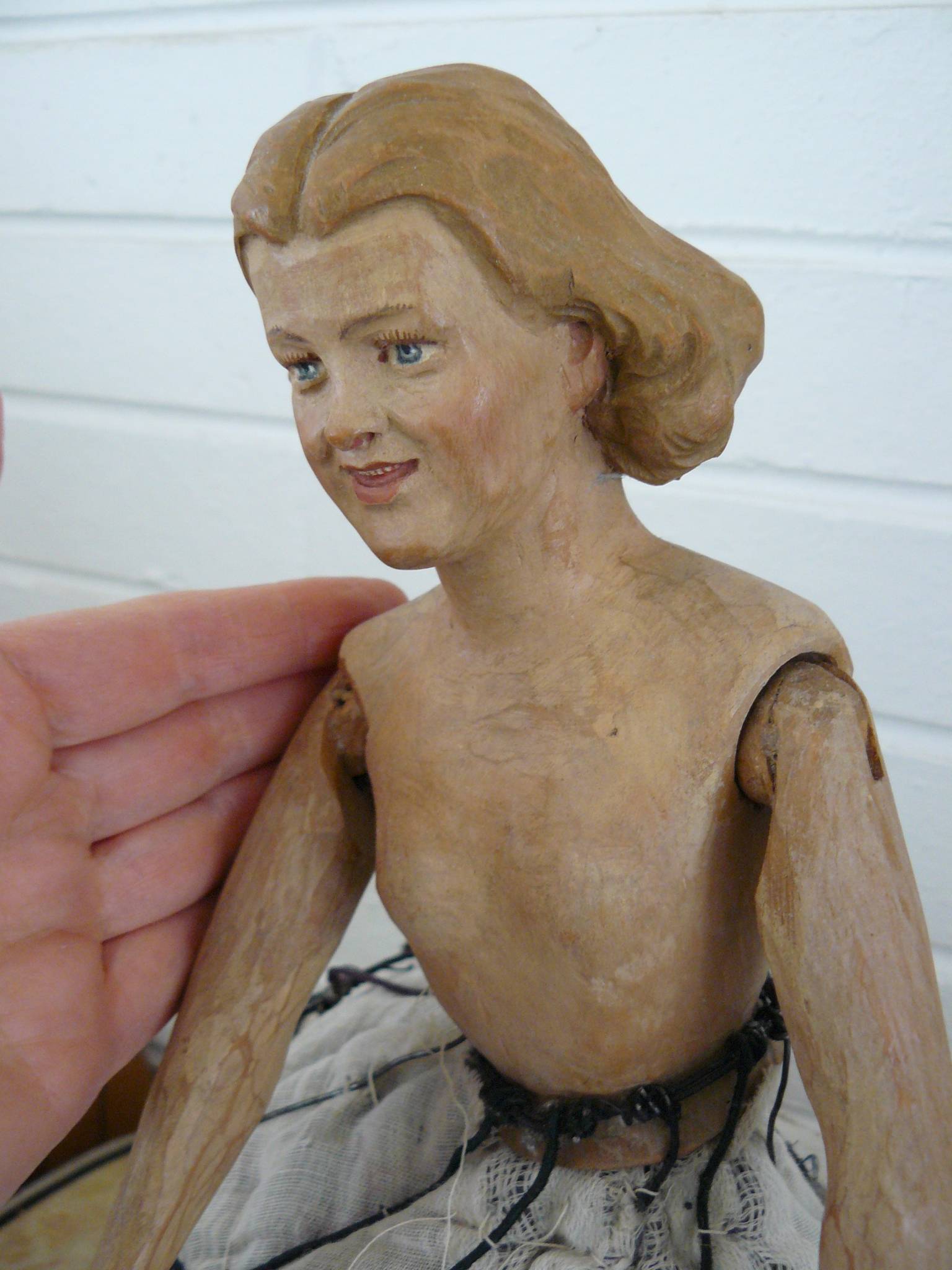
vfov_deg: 51.4
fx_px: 1320
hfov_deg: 39.7
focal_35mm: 36
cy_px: 635
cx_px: 476
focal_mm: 6
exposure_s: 1/20
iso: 200
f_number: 2.8
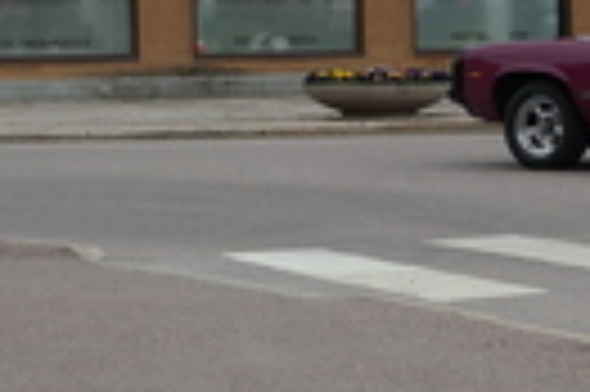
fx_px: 2995
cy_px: 164
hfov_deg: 10.8
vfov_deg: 7.5
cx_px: 901
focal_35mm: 183
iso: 100
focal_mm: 20
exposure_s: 1/200
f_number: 5
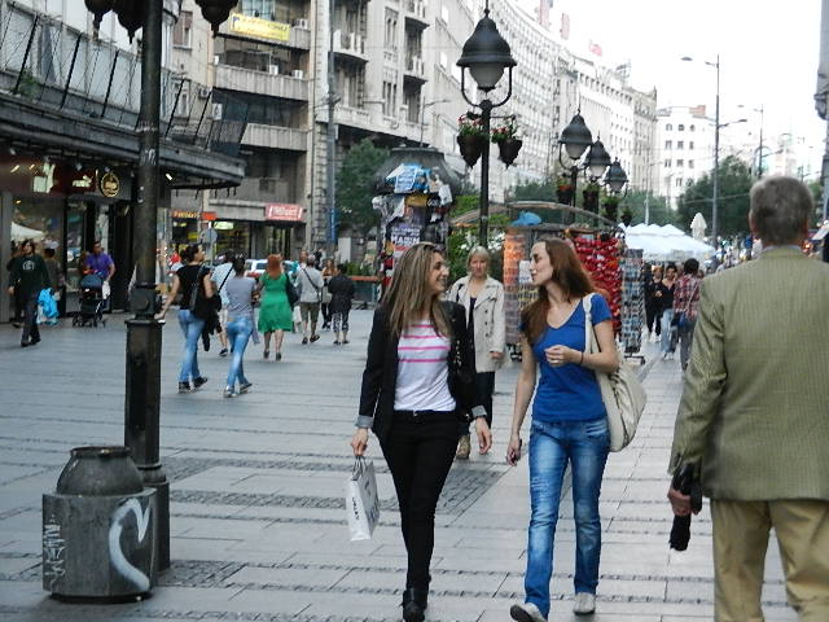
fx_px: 1868
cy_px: 311
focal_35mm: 78
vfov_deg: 18.9
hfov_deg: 25.0
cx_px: 414
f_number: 4.8
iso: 640
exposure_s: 1/100
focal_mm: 14.1
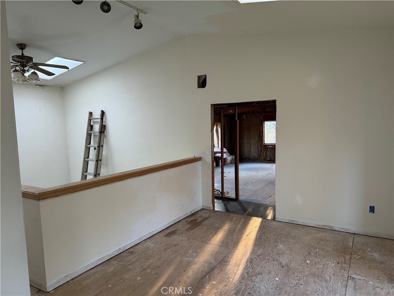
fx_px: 273
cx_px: 197
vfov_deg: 56.8
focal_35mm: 24
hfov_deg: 71.6
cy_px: 148
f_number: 1.78
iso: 400
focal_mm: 6.86
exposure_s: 1/60
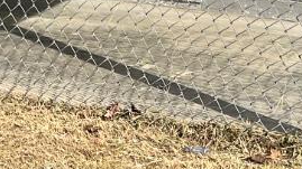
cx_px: -135
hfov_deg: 13.0
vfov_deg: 7.3
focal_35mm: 158
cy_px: -182
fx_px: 1265
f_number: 1.5
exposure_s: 1/4831
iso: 50
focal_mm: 5.7
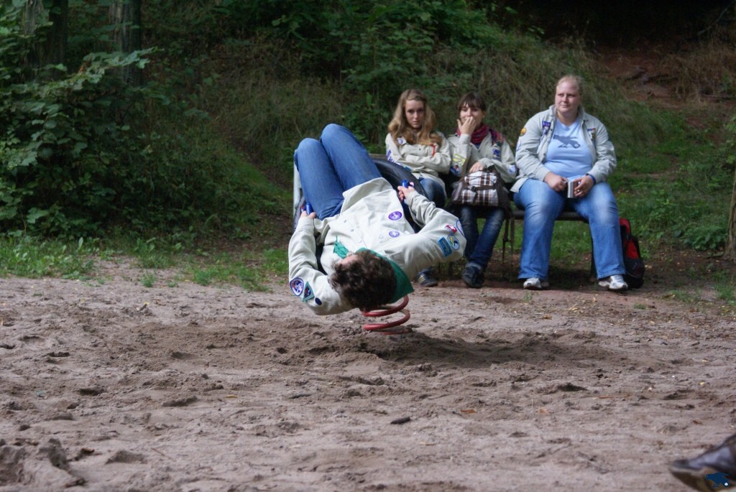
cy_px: 246
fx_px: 2149
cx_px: 368
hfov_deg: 19.4
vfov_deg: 13.1
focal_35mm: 105
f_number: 5.6
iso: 800
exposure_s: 1/200
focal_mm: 70
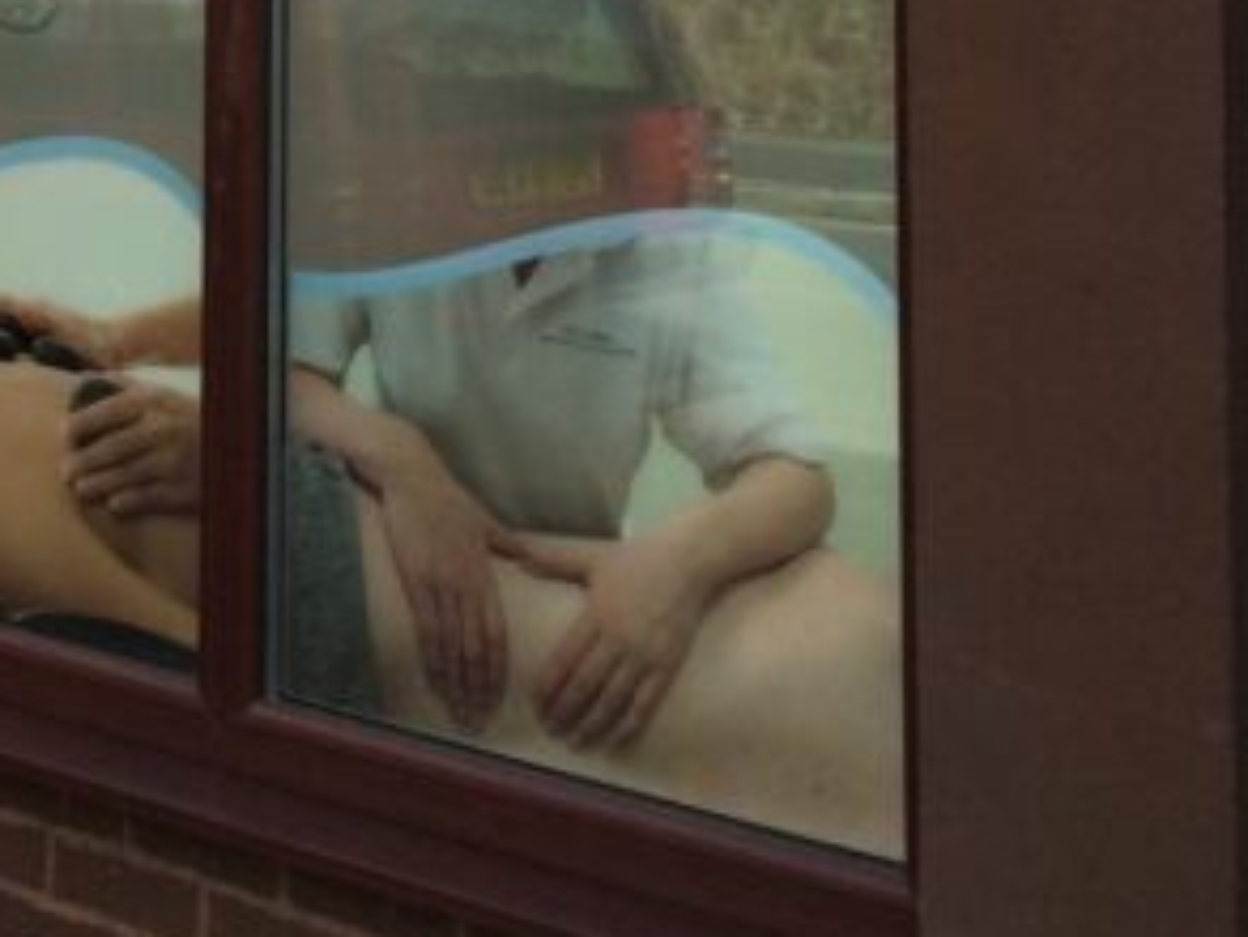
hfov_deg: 19.0
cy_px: -543
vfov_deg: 14.1
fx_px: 3499
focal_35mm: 97
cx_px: -277
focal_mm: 4.15
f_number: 2.2
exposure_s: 1/977
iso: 32
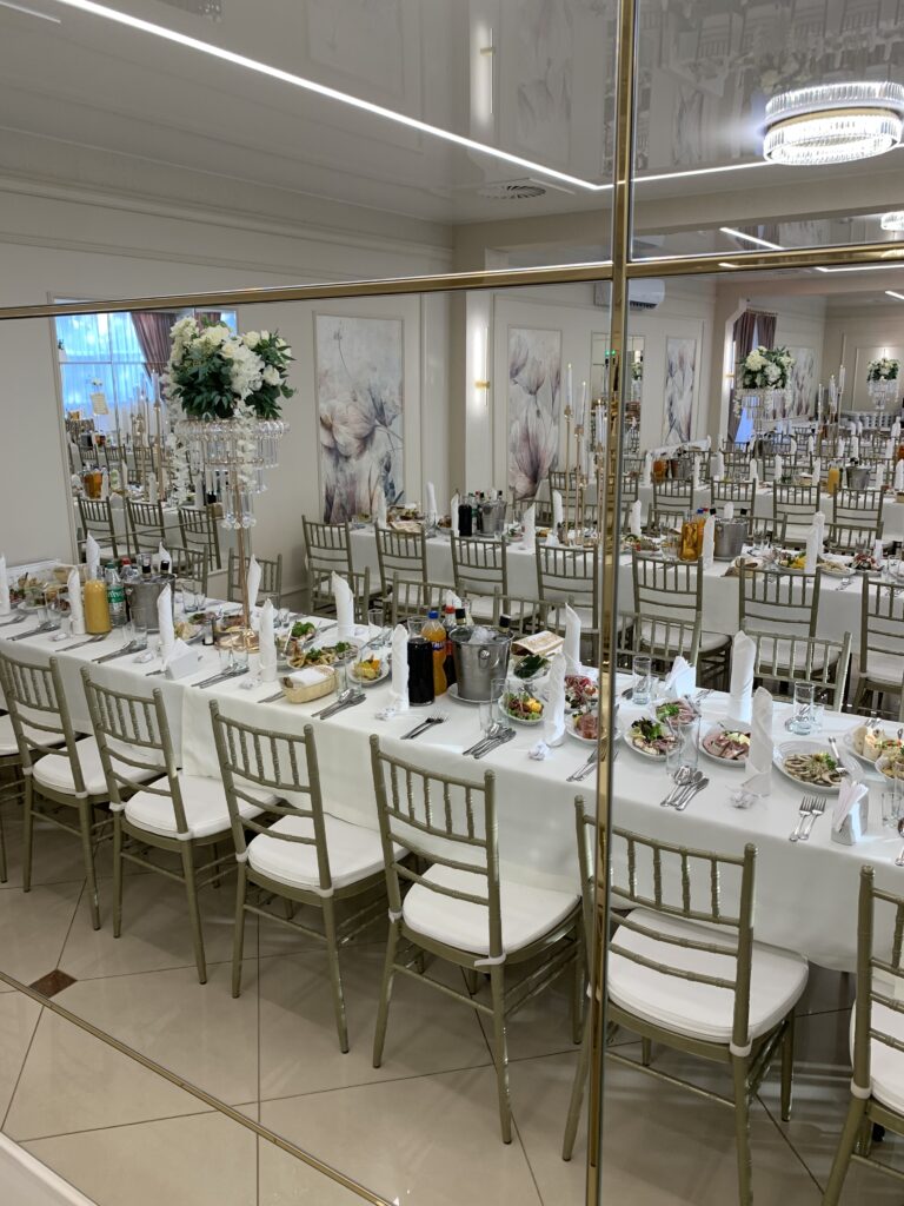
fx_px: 905
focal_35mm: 26
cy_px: 603
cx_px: 452
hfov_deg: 53.1
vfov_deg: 67.3
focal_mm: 4.25
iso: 64
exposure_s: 1/100
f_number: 1.8
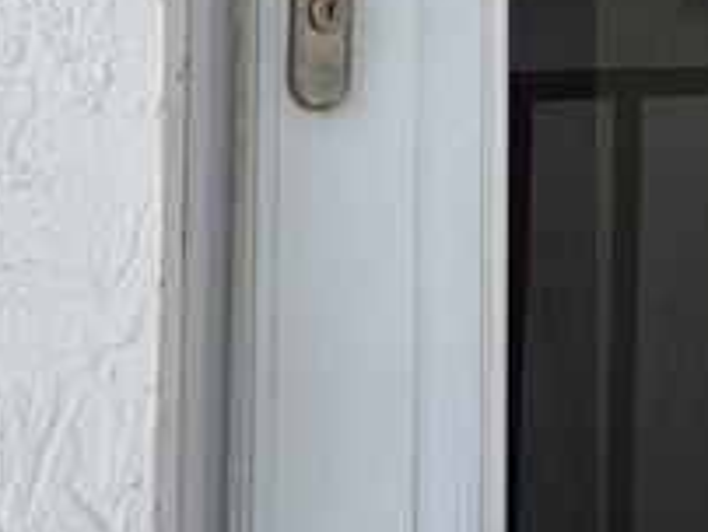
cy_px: -357
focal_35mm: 182
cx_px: 817
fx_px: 3727
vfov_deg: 8.0
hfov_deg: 10.7
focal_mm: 5.4
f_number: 1.8
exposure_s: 1/550
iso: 20
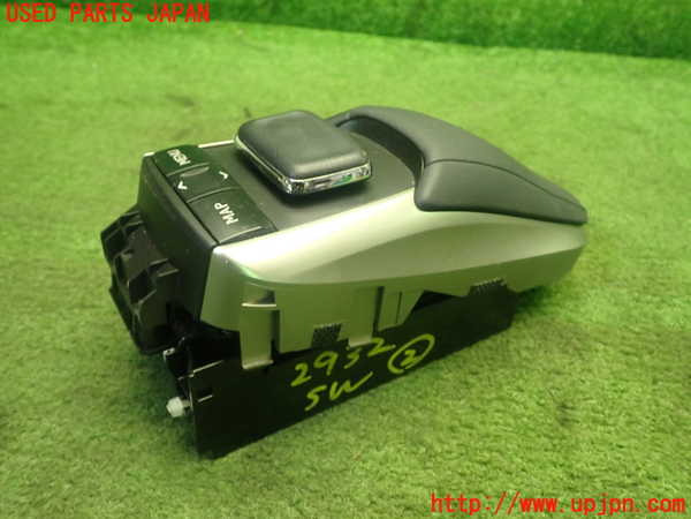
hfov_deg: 60.0
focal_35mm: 30
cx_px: 346
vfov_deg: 46.8
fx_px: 599
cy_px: 260
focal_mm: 5.4
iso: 320
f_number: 2.3
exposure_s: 1/30
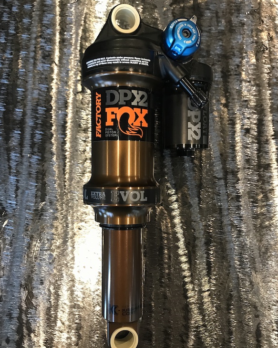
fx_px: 309
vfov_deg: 58.8
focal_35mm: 30
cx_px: 139
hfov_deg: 48.5
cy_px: 177
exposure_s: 1/15
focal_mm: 3.99
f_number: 1.8
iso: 50
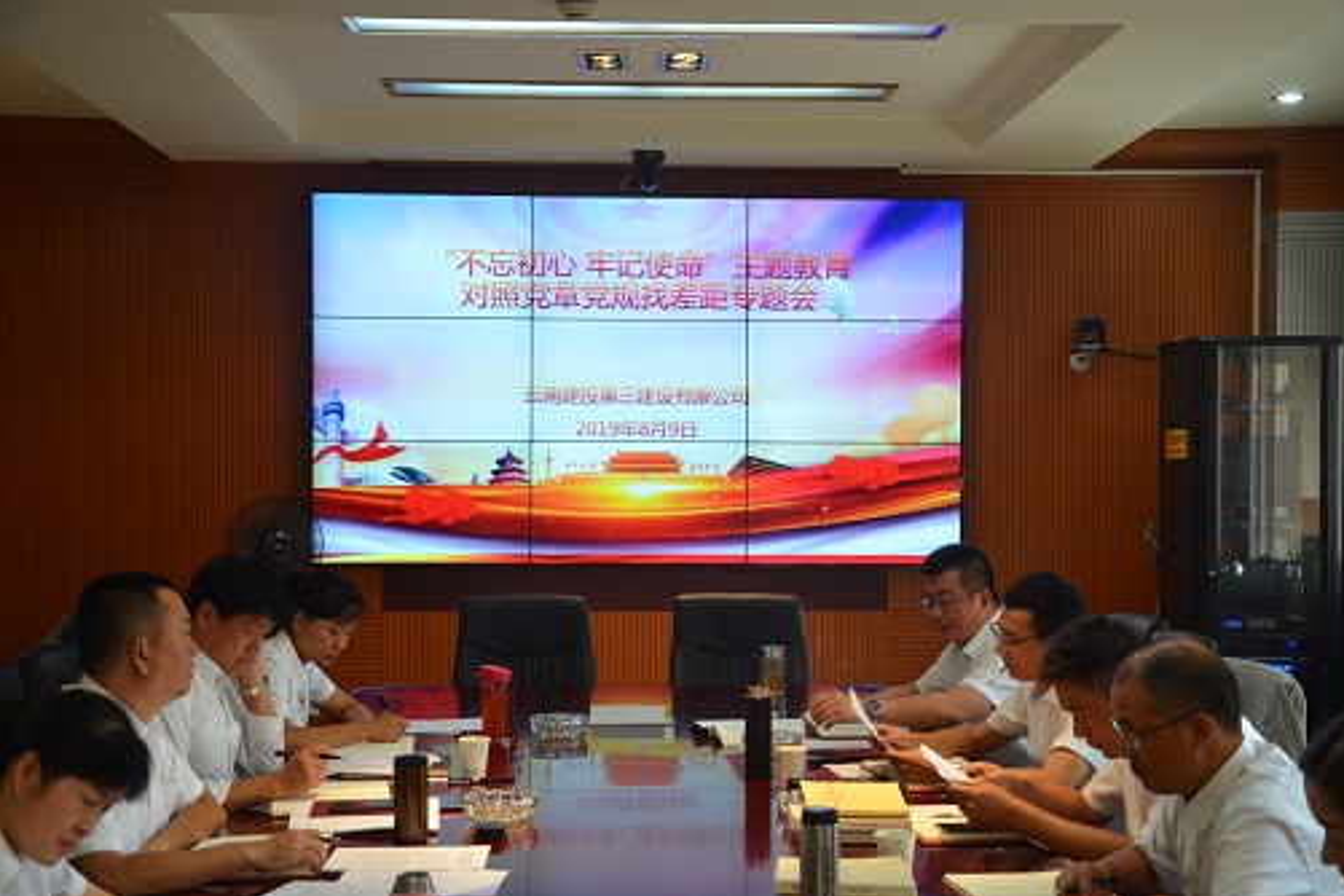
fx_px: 1998
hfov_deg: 37.2
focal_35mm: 54
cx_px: 684
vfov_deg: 25.3
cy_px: 447
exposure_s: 1/30
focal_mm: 35
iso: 800
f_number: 4.5
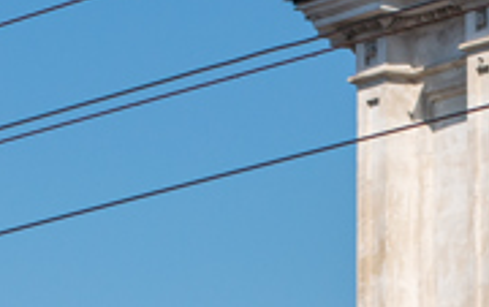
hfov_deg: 6.2
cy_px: 787
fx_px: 4523
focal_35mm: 339
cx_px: 296
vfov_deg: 3.8
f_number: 4.5
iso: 125
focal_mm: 50
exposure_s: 1/1600
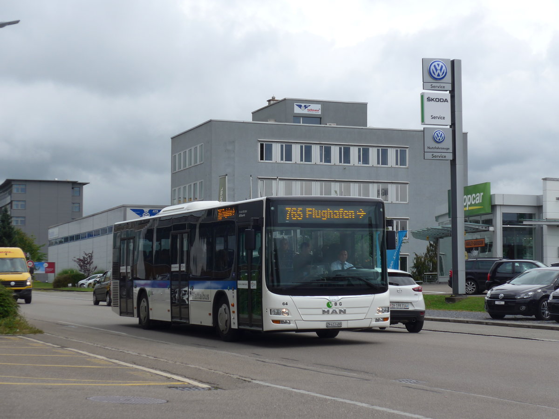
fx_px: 1292
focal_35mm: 80
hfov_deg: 24.4
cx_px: 280
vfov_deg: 18.4
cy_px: 210
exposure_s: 1/500
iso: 80
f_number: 4.4
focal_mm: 16
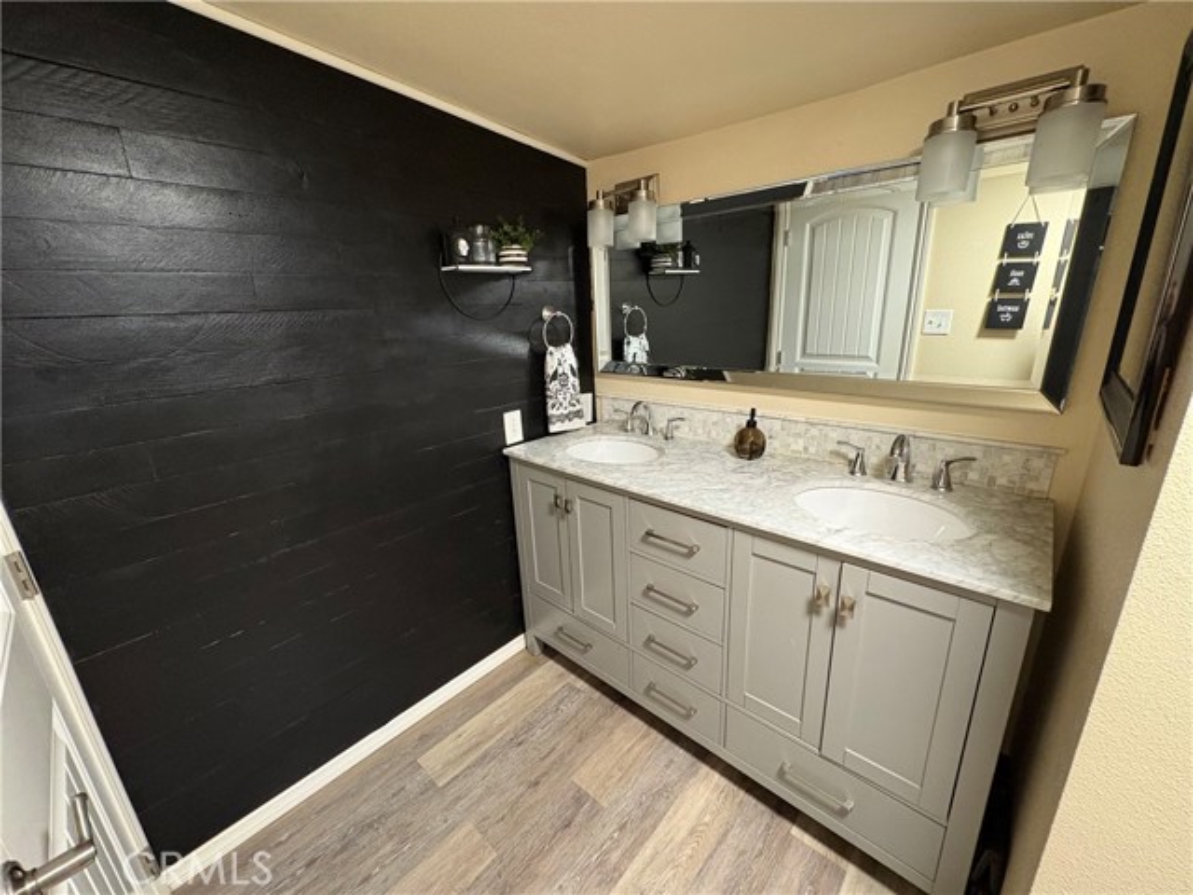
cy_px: 448
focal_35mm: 14
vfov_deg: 85.7
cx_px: 596
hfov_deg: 102.1
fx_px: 482
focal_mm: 2.22
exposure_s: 1/60
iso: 500
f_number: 2.2
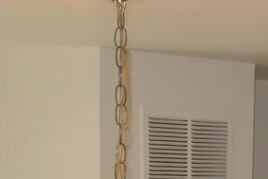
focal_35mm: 195
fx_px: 1452
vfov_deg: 6.6
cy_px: 465
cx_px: 536
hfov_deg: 9.8
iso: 220
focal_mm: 18
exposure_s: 1/125
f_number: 4
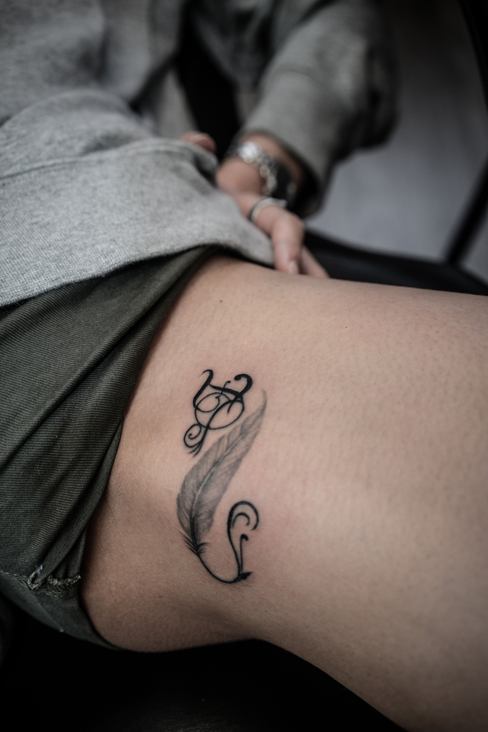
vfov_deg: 54.4
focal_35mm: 35
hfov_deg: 37.9
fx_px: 711
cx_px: 244
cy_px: 366
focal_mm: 35
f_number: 4
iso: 1250
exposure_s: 1/160
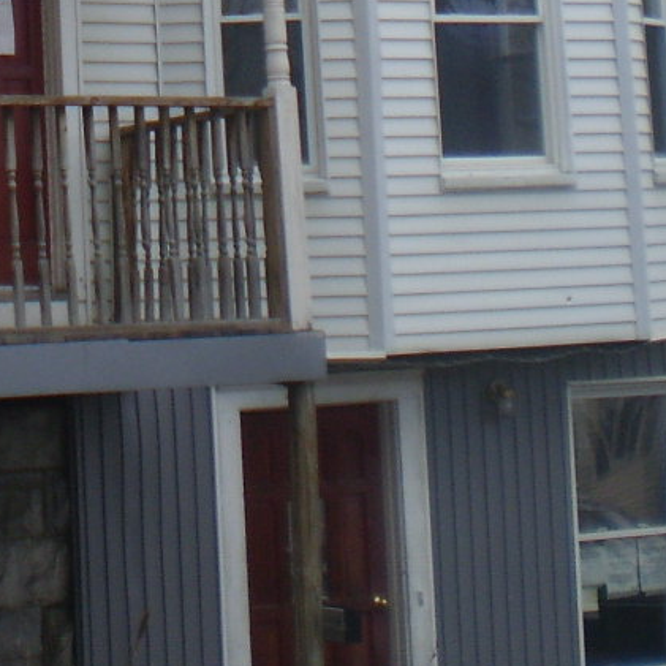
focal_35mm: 121
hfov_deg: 14.1
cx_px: -62
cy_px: -261
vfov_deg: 13.7
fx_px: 2634
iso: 64
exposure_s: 1/125
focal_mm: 6.3
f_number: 3.1
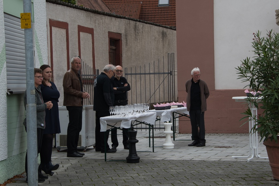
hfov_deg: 20.0
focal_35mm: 102
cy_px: 93
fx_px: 790
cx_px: 140
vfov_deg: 13.4
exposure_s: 1/100
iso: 160
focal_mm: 68
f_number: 10
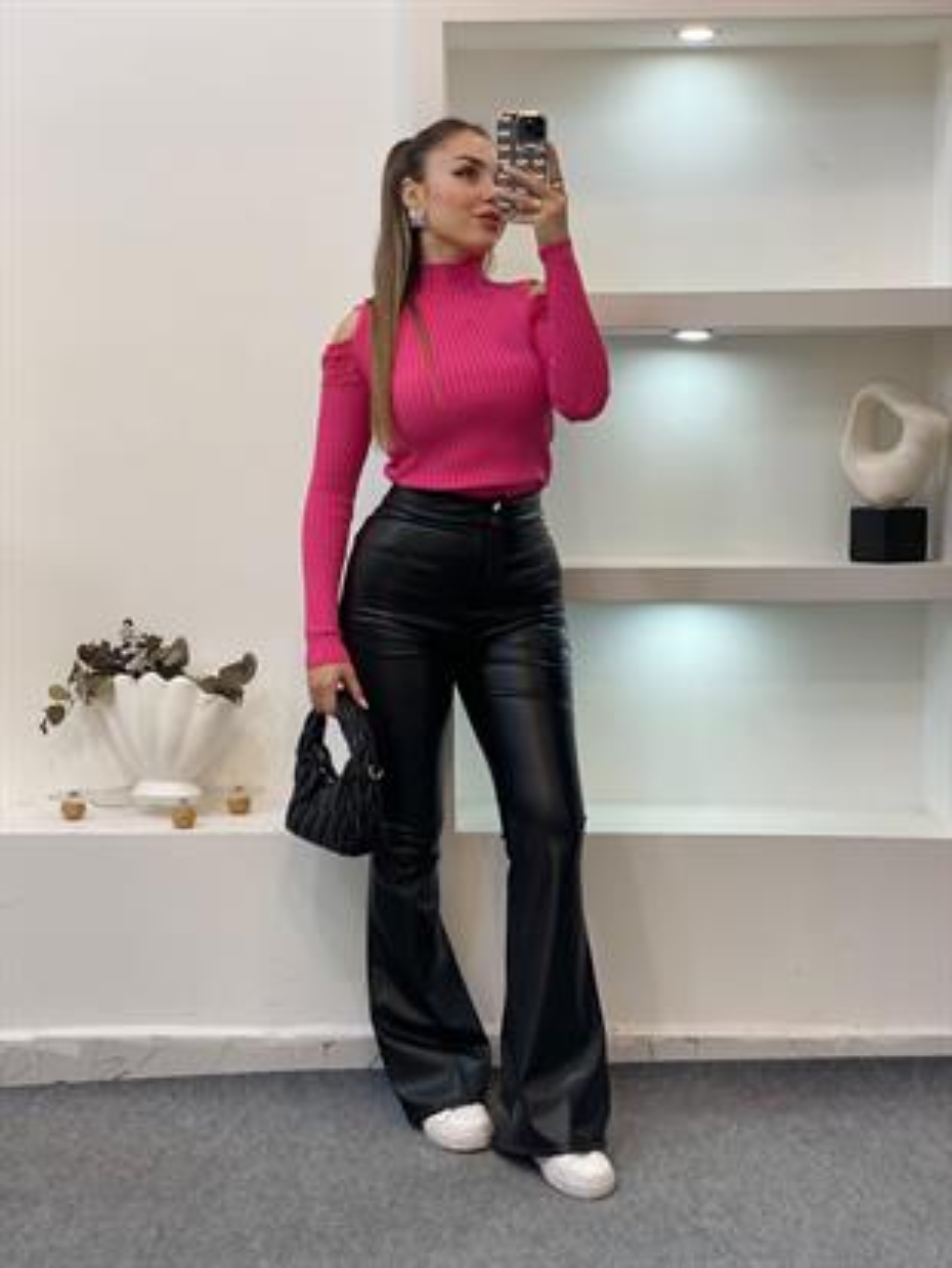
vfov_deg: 36.8
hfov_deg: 28.0
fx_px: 1906
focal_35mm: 52
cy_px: 634
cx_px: 476
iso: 80
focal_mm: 6
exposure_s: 1/100
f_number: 2
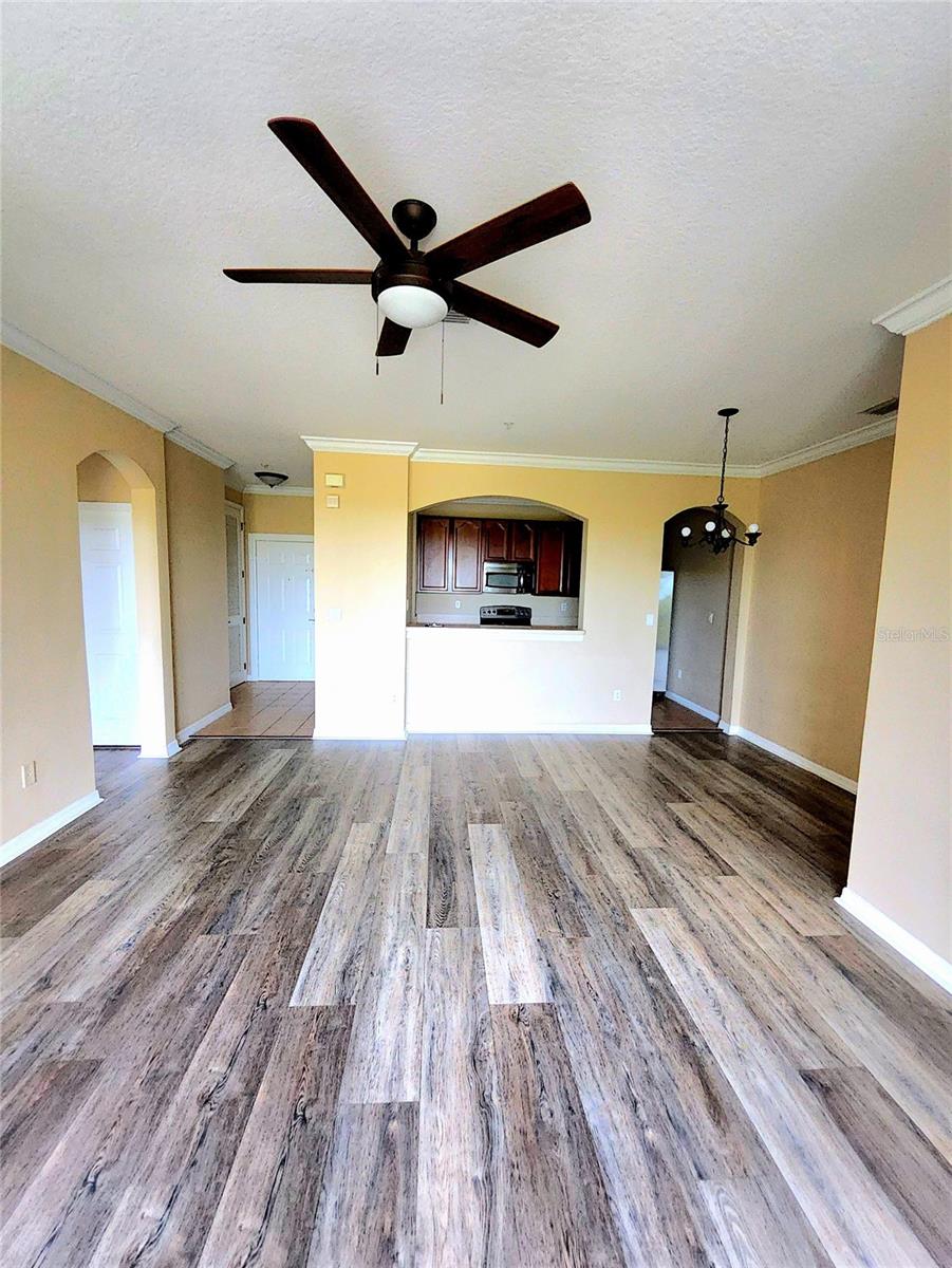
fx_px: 476
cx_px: 476
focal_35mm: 13
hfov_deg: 90.0
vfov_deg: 106.2
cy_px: 634
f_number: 2.2
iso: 320
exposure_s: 1/60.2
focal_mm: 1.13
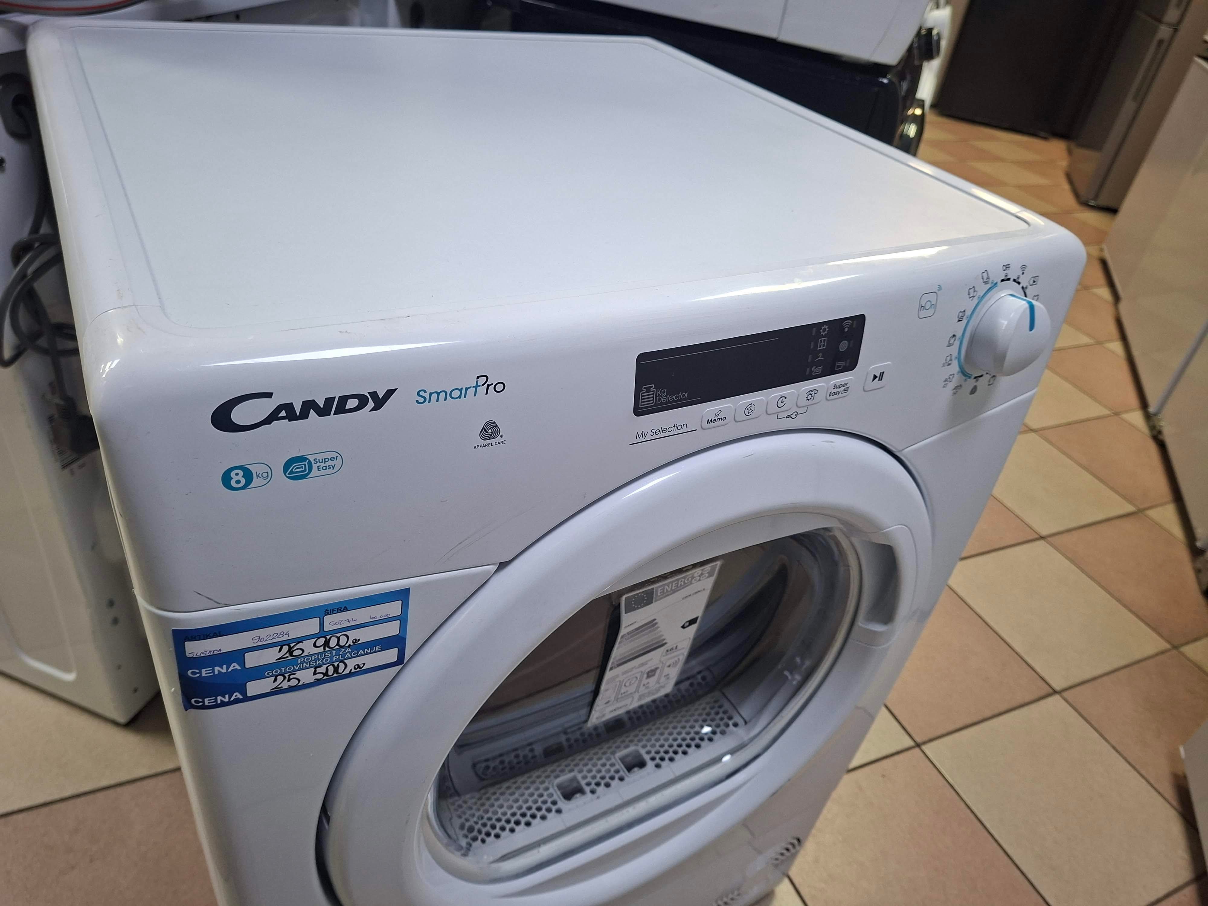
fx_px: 803
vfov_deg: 58.9
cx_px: 604
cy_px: 453
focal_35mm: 23
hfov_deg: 73.9
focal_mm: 5.54
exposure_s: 1/50
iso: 200
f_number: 1.8
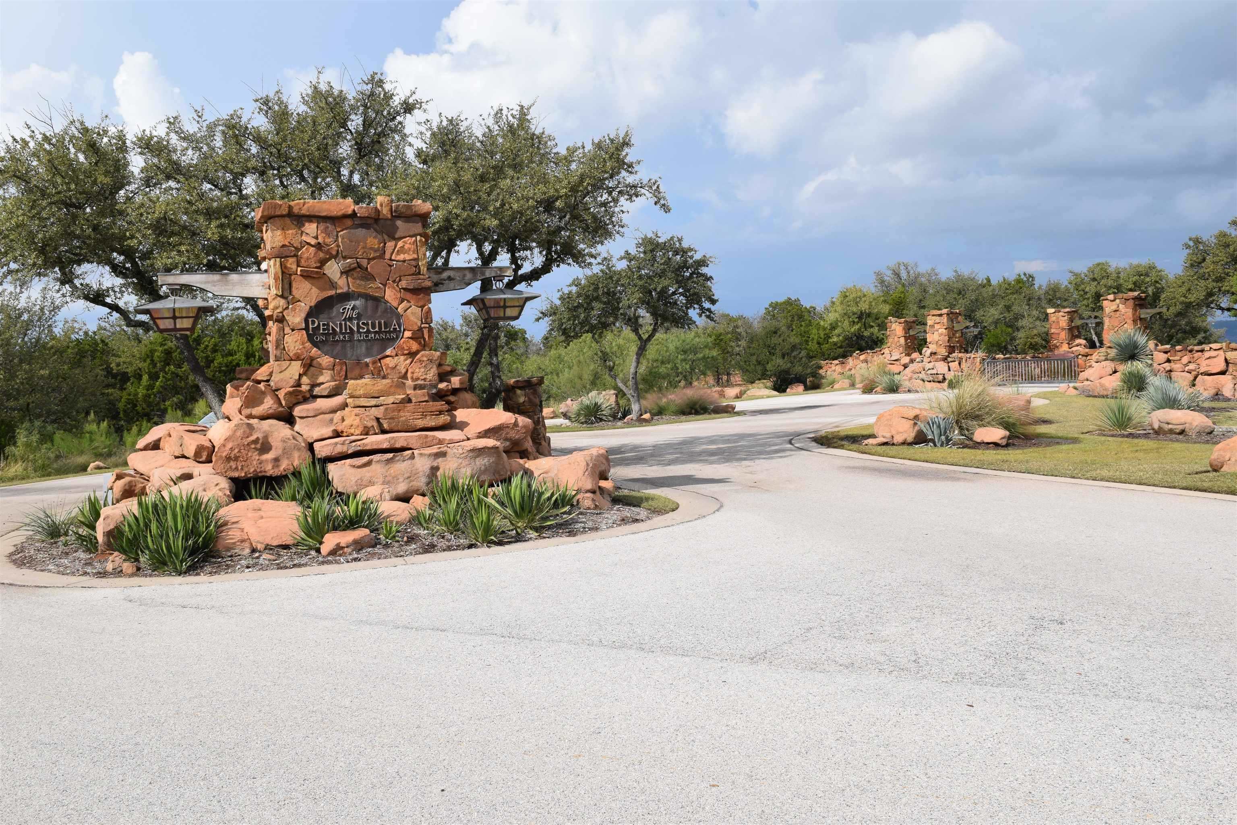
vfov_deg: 38.4
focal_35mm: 34
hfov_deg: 55.1
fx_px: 1185
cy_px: 412
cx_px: 618
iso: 200
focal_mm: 23
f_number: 11
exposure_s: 1/500
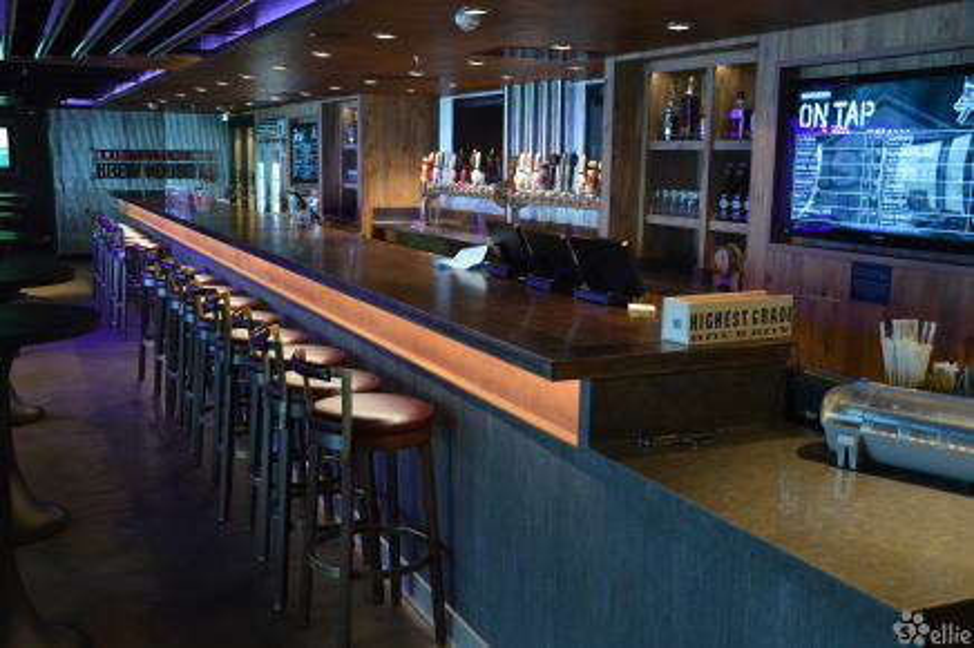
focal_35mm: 38
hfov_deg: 51.3
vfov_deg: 35.4
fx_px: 1014
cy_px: 324
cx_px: 487
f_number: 4
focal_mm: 25
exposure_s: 1/25
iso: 800
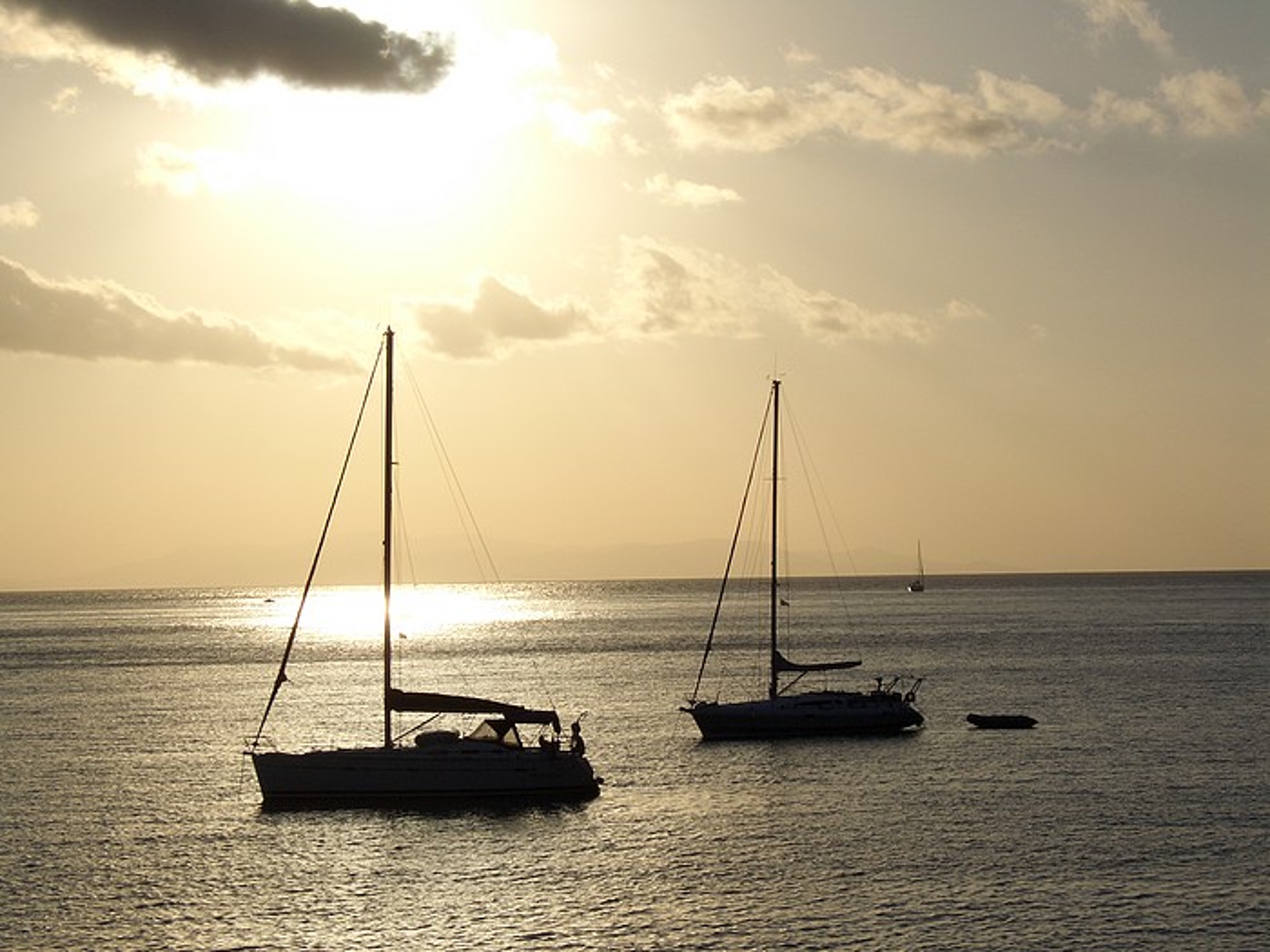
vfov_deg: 16.6
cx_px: 635
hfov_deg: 22.0
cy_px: 476
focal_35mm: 89
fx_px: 3265
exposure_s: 1/2000
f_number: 7.1
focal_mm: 19.2
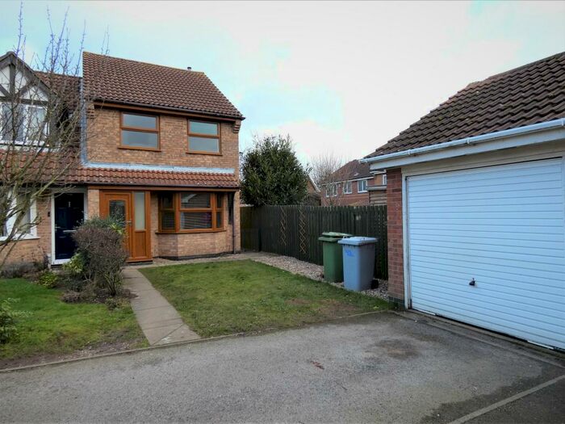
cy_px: 212
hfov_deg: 81.7
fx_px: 326
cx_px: 282
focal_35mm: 20
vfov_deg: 66.0
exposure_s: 1/200
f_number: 2.8
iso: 80
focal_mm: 3.6
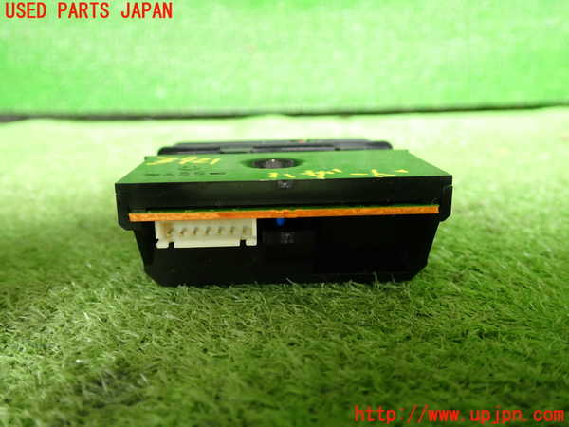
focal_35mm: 32
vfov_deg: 44.2
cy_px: 214
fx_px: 526
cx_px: 284
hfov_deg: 56.8
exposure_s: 1/50
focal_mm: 5.79
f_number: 2.4
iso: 200
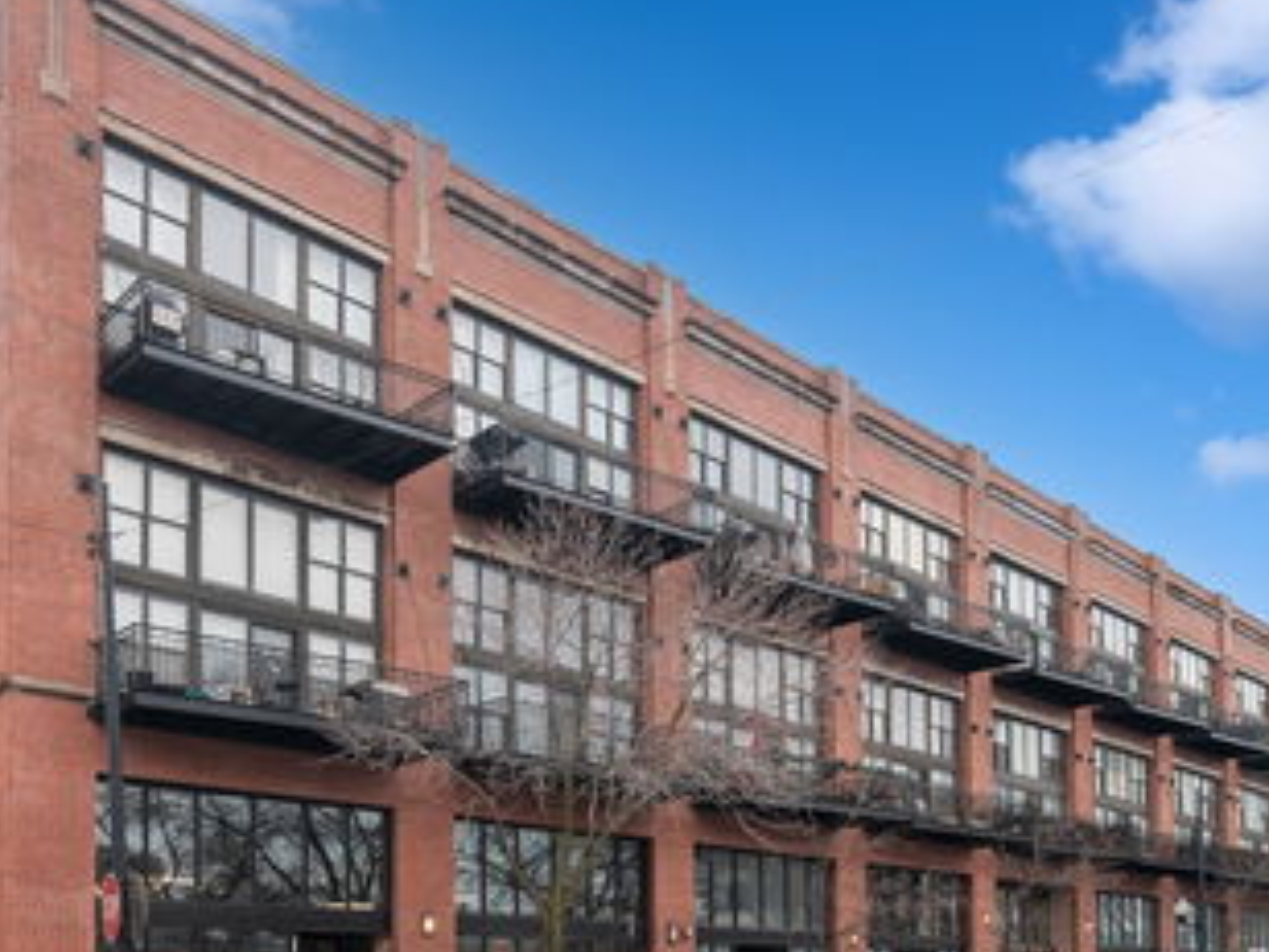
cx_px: 515
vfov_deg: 51.2
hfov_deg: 64.8
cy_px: 540
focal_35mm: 27
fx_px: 990
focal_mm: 12
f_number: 8
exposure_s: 1/80
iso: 200
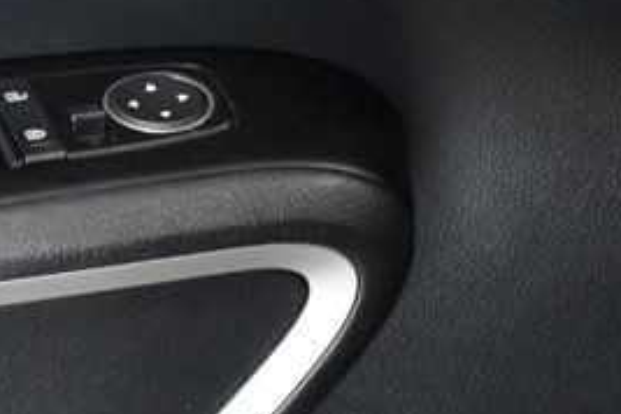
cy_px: 107
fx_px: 4174
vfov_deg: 5.7
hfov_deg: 8.2
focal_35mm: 242
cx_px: -454
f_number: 5.6
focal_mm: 42
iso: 2500
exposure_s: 1/125
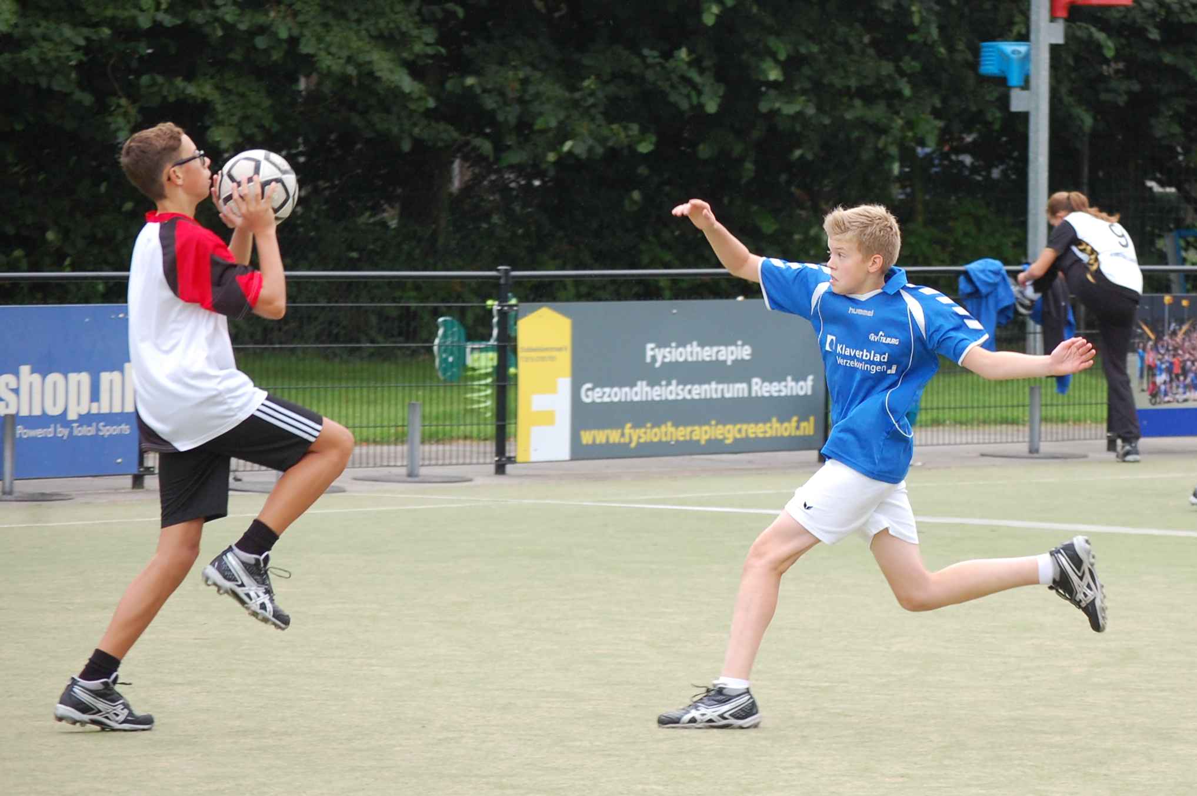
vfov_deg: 10.1
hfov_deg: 15.2
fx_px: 4485
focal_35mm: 135
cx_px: 598
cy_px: 398
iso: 400
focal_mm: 90
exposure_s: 1/500
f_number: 5.6
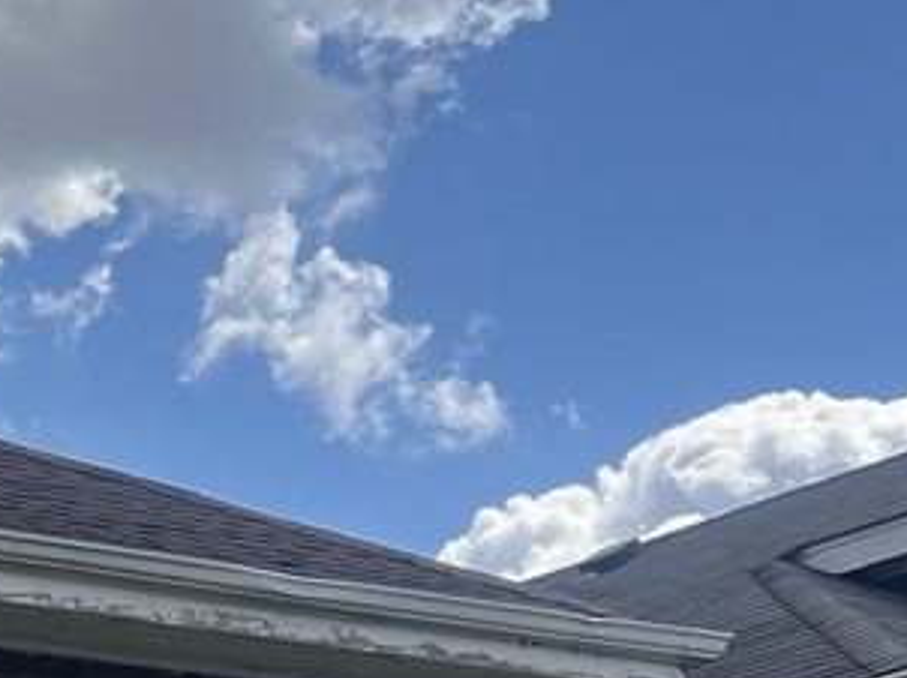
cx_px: -670
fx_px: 3246
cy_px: 705
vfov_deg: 11.8
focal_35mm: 124
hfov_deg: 14.2
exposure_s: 1/6579
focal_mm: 5.7
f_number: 1.5
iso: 50
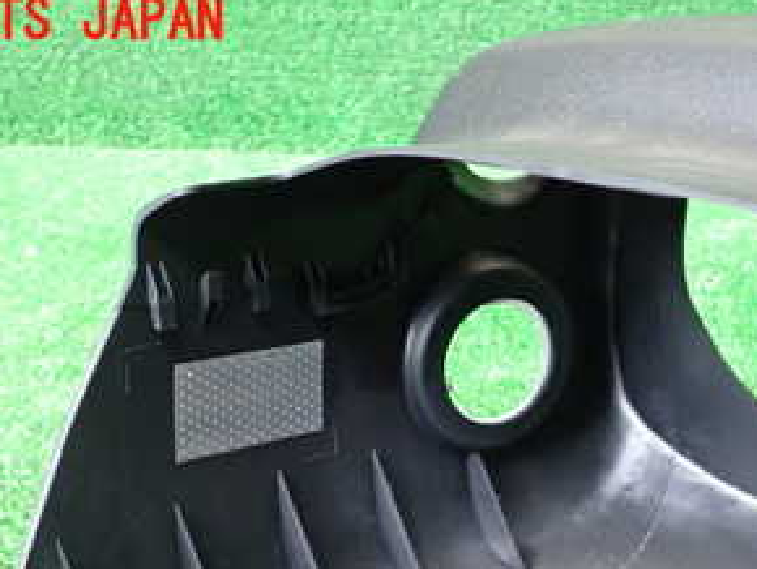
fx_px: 1357
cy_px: 577
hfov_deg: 30.8
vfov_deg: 22.7
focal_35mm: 62
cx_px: 533
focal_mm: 5.4
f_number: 2.3
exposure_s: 1/30
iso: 640
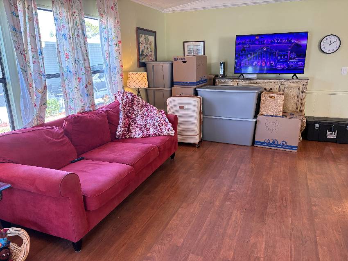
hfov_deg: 67.3
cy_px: 130
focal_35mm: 26
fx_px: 261
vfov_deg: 53.0
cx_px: 174
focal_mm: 5.96
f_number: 1.6
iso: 160
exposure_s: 1/60
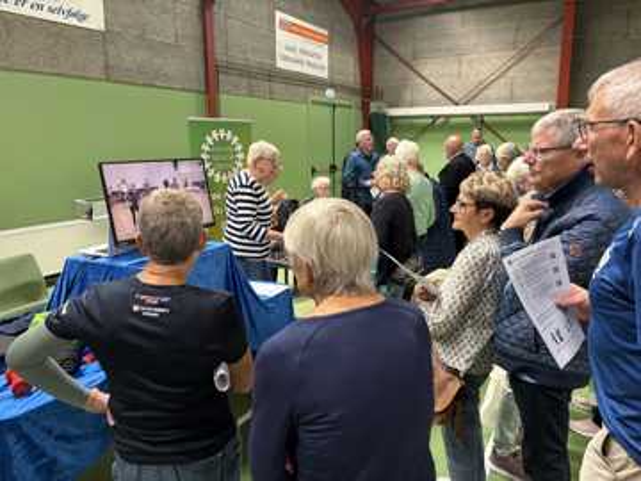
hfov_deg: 67.3
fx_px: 481
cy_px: 240
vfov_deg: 53.1
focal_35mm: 26
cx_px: 320
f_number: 1.6
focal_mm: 5.96
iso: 160
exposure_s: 1/50
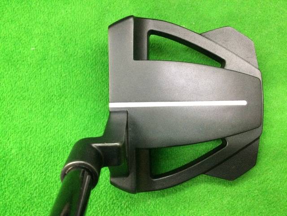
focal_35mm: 31
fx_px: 257
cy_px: 108
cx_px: 144
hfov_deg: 58.4
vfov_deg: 45.4
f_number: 2.4
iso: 200
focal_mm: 3.3
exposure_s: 1/30
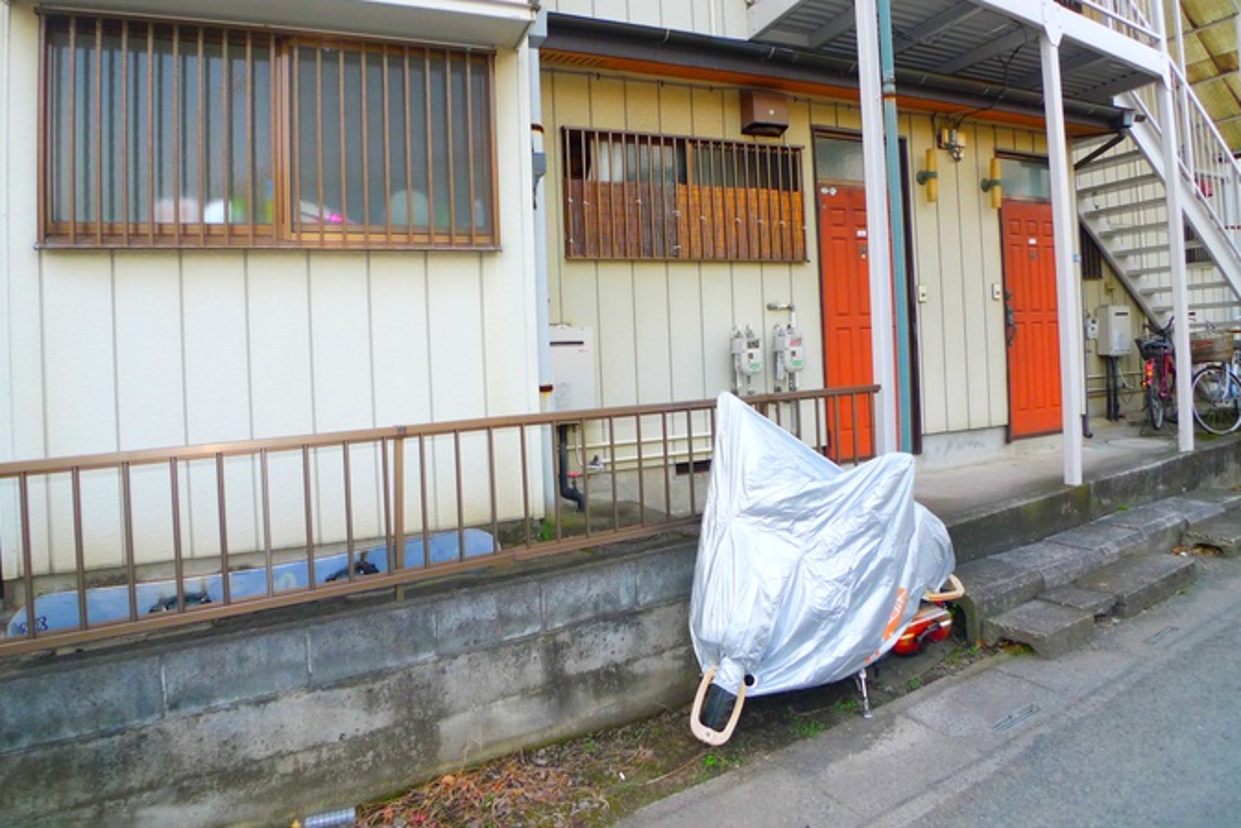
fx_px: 896
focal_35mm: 26
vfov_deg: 49.3
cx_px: 632
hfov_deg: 69.4
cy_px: 345
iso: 100
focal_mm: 5.1
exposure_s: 1/400
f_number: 2.8
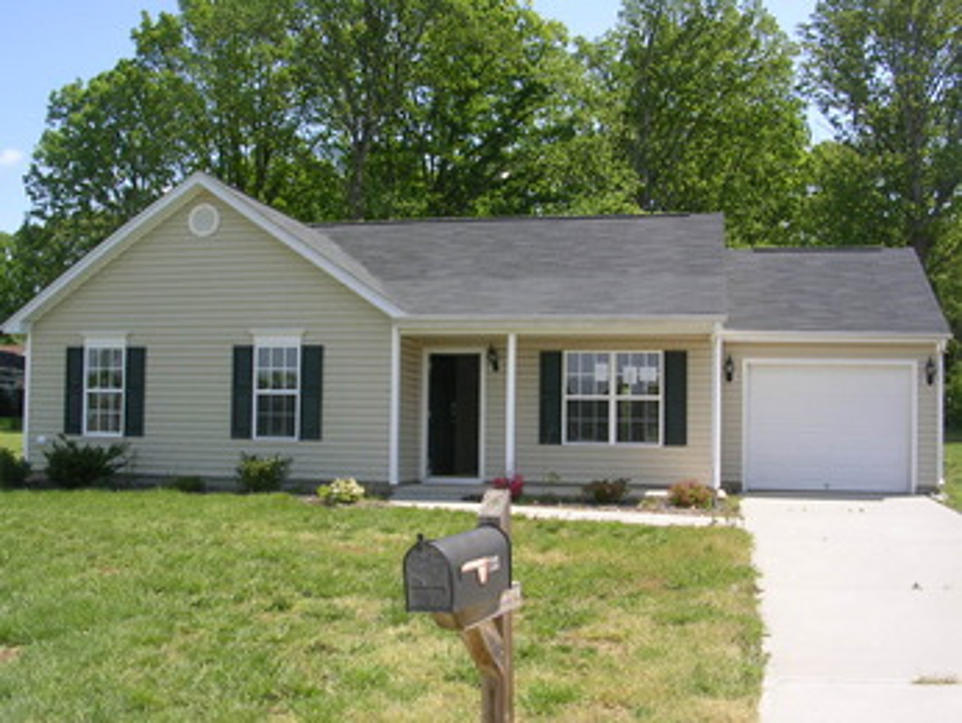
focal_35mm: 38
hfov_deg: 48.9
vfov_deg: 37.8
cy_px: 362
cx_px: 481
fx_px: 1057
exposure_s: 1/178
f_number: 5.6
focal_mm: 5.8
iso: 50
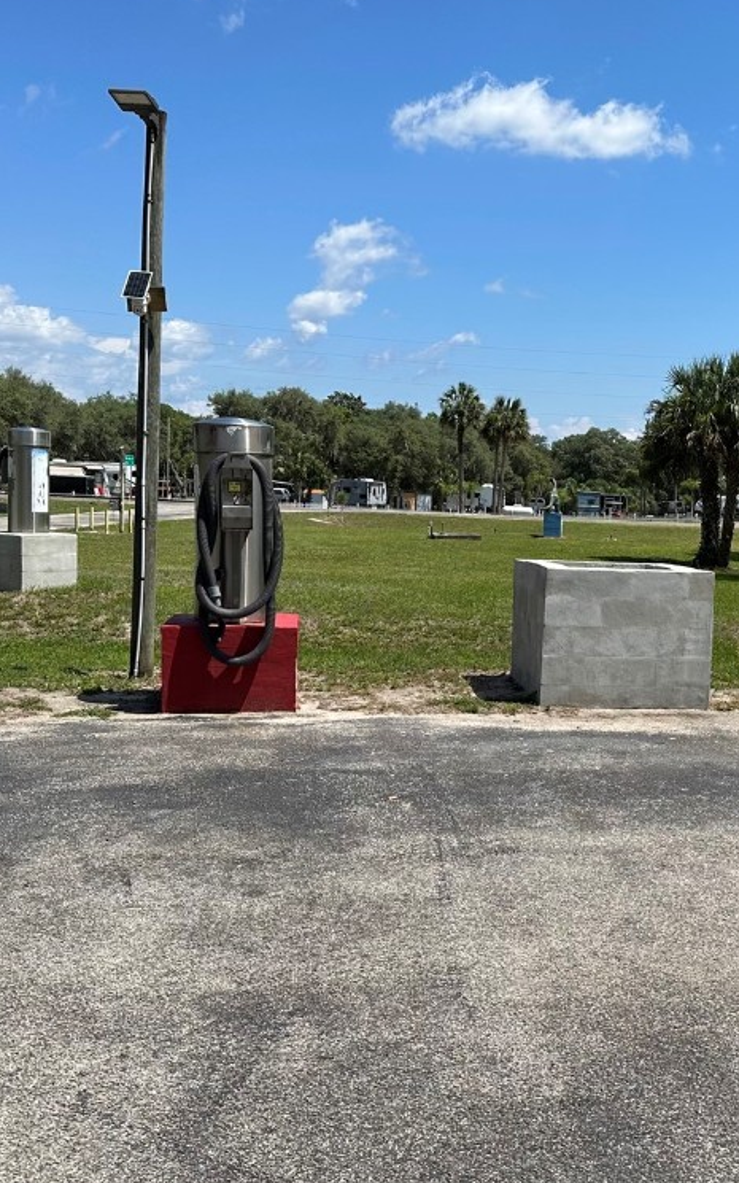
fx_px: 1128
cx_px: 556
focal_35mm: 35
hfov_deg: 35.5
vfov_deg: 55.3
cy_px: 587
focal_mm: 6.86
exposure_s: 1/5263
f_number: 1.78
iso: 80
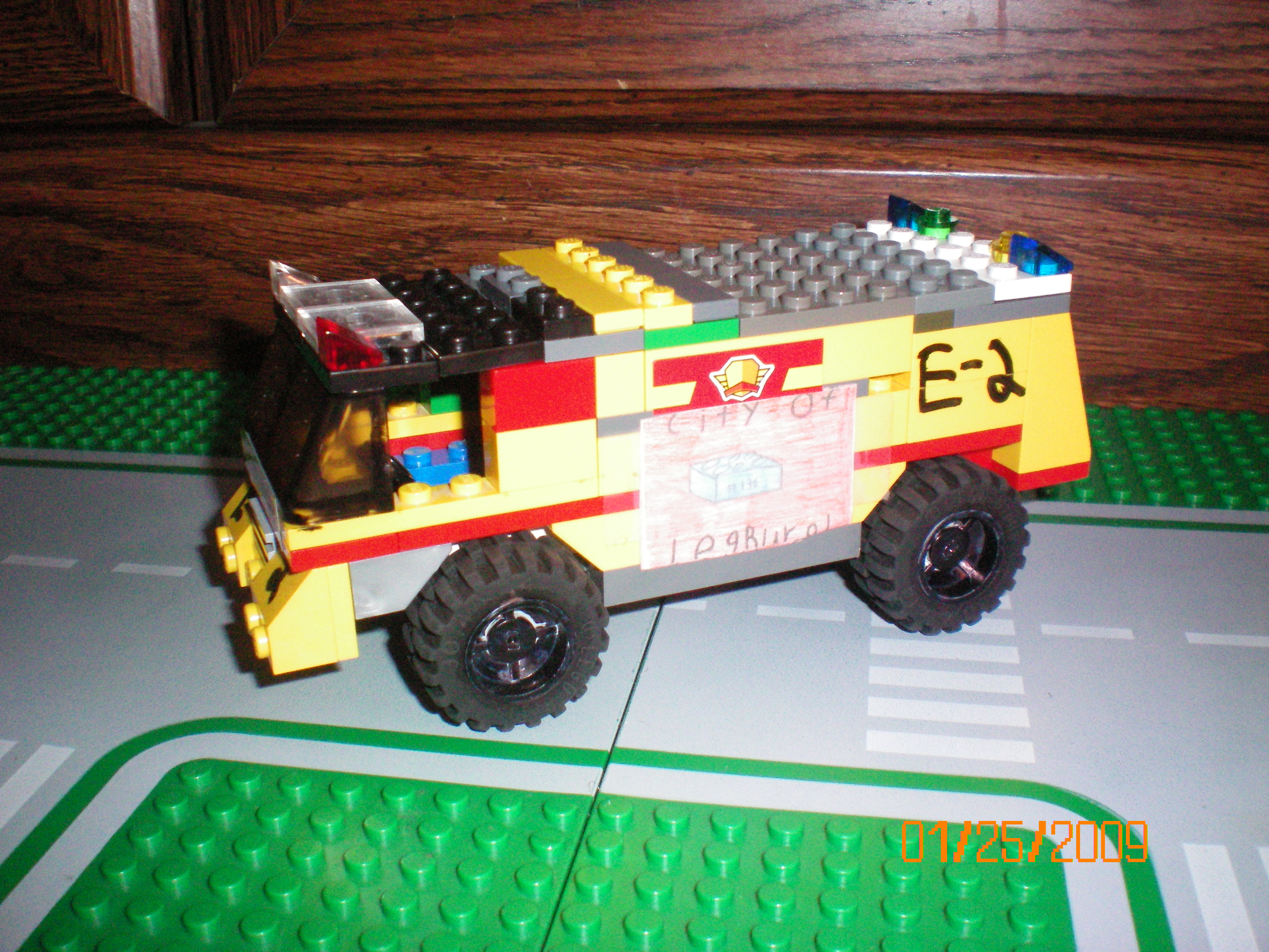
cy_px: 476
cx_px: 634
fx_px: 1393
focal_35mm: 38
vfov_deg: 37.7
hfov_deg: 49.0
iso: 400
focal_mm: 6.3
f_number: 4.6
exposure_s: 1/60
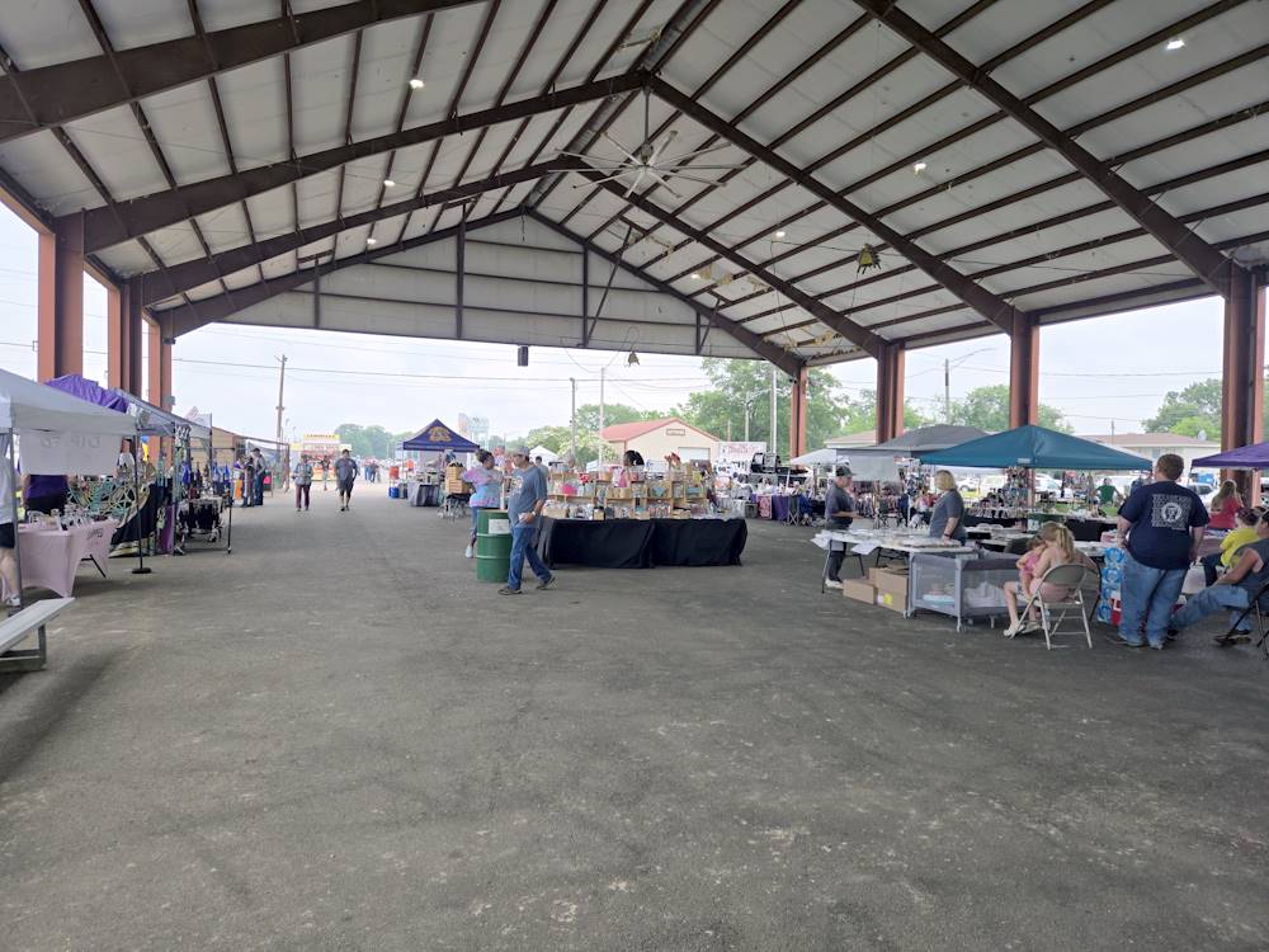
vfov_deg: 58.9
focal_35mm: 23
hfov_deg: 73.9
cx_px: 634
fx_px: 843
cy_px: 476
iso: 25
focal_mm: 5.4
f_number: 1.8
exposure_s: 1/732
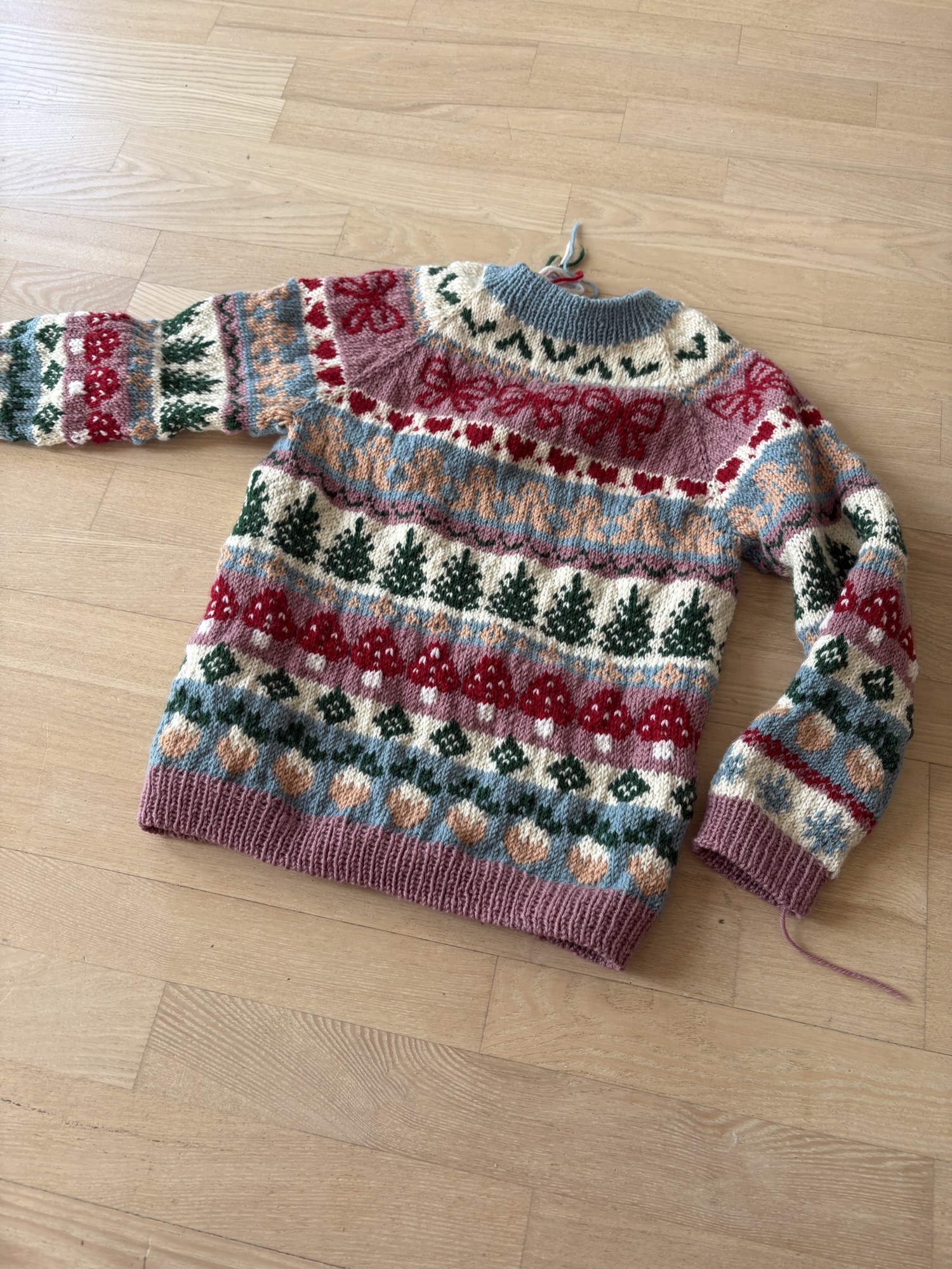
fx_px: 953
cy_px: 634
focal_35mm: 26
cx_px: 476
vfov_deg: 67.3
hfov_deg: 53.1
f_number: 1.6
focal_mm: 5.96
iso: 50
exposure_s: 1/122
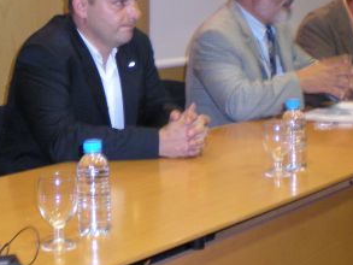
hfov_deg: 23.5
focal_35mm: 83
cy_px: 8
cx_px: 127
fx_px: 847
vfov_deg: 17.4
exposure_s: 1/30
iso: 220
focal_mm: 6.3
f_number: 3.1
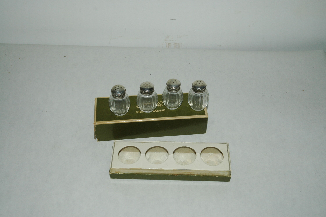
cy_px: 108
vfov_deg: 28.9
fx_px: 421
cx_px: 163
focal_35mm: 46
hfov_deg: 42.4
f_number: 7.1
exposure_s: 1/125
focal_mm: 31
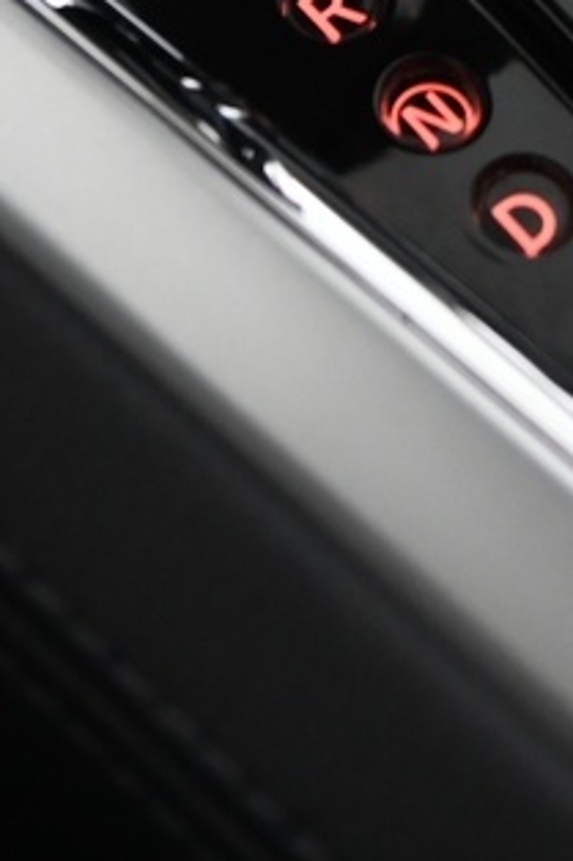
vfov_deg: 8.4
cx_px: 439
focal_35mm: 238
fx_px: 5688
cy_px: -579
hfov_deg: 5.8
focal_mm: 46
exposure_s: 1/25
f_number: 4
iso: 2000
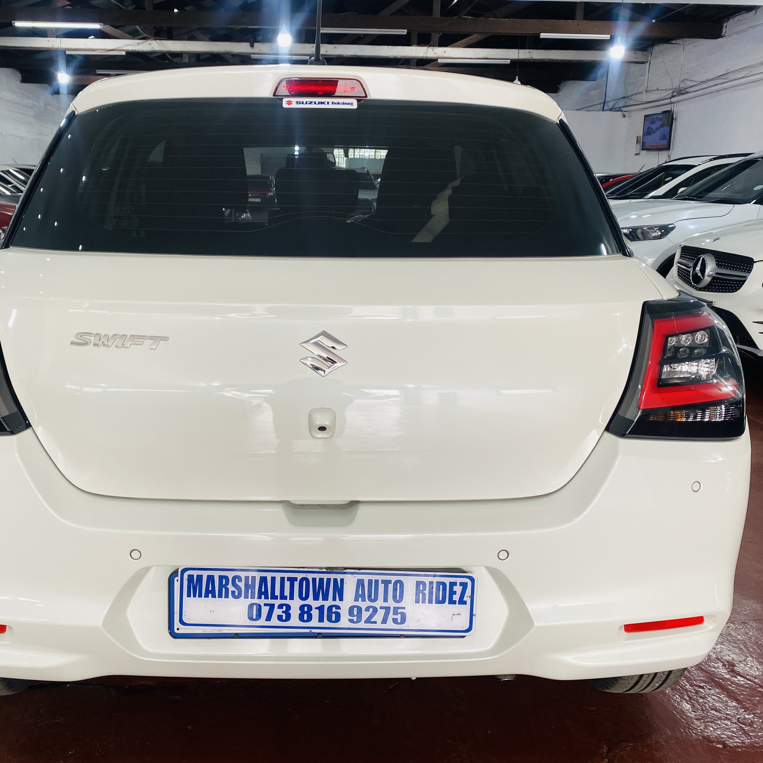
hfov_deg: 52.3
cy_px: 383
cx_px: 326
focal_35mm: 31
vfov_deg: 52.5
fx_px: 773
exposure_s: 1/100
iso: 64
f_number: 1.8
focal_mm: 4.25
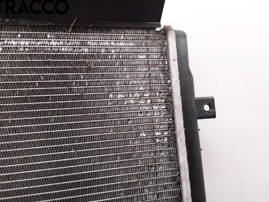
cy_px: 107
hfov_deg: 59.9
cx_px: 127
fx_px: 233
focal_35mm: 30
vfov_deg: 46.8
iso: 64
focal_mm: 2.91
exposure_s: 1/50
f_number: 1.9
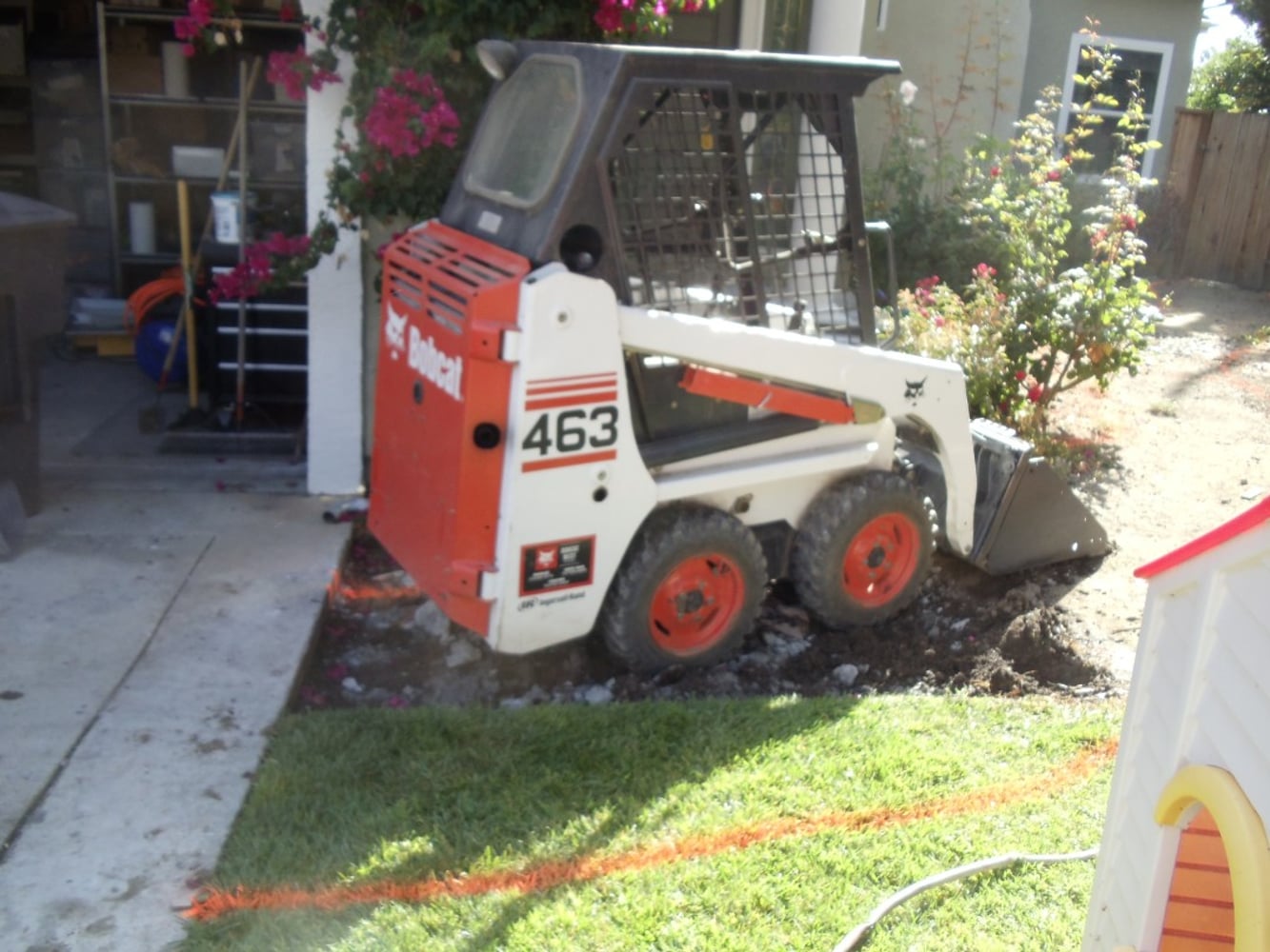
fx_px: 1614
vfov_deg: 32.9
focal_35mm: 44
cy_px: 476
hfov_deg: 42.9
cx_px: 635
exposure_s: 1/200
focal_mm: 6
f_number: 3.5
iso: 100
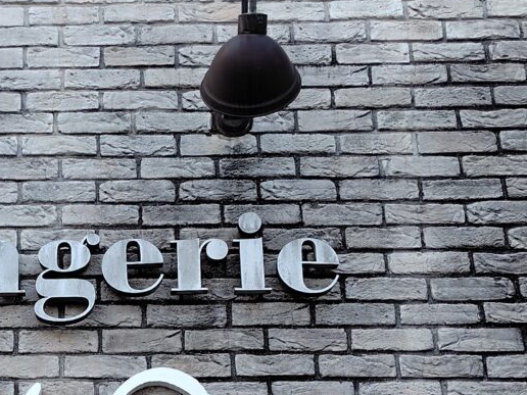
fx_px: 868
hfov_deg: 32.1
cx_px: 52
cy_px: 427
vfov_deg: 24.1
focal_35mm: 57
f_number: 1.9
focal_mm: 5.6
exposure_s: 1/140
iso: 50
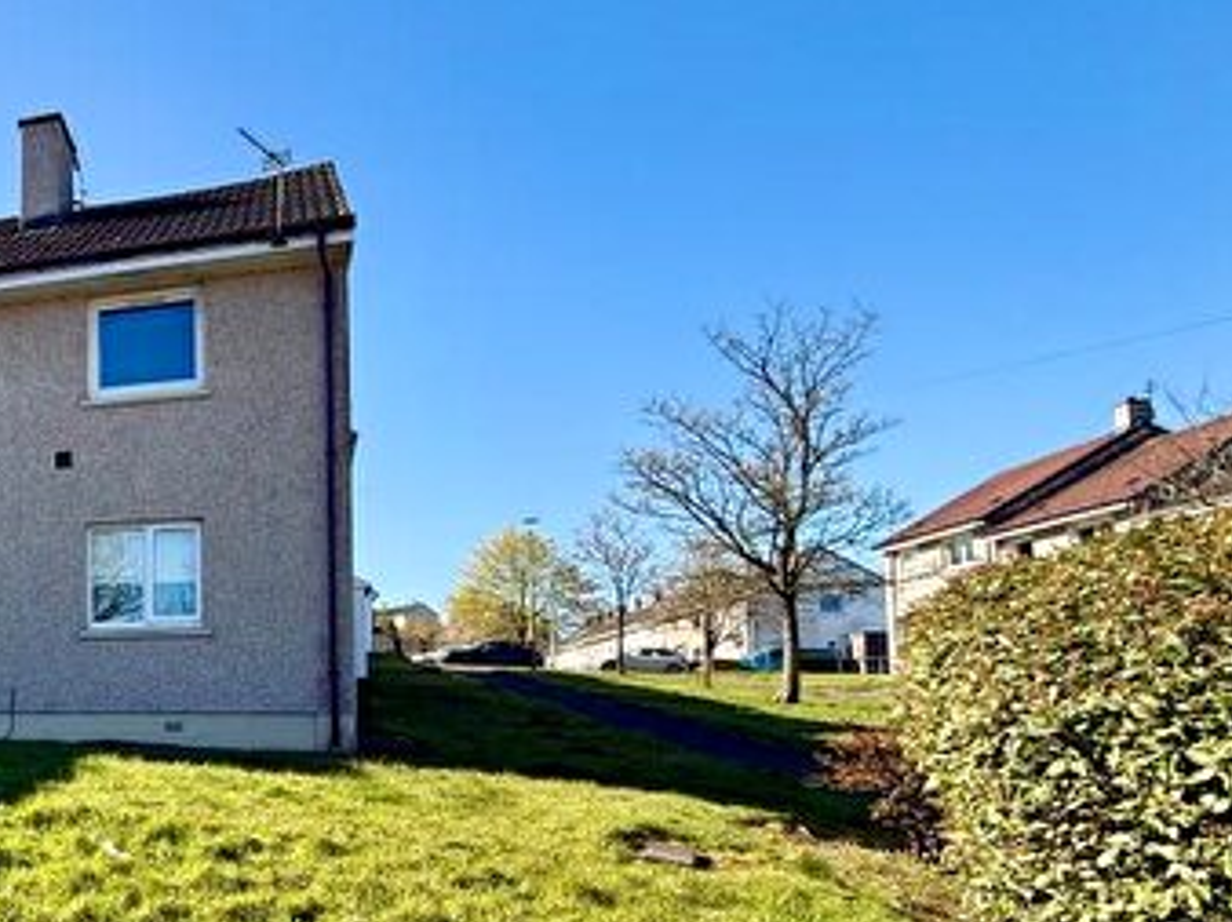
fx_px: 1031
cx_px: -29
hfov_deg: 49.1
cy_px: 647
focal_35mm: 29
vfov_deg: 47.0
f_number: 2.2
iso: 50
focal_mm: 2.22
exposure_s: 1/751
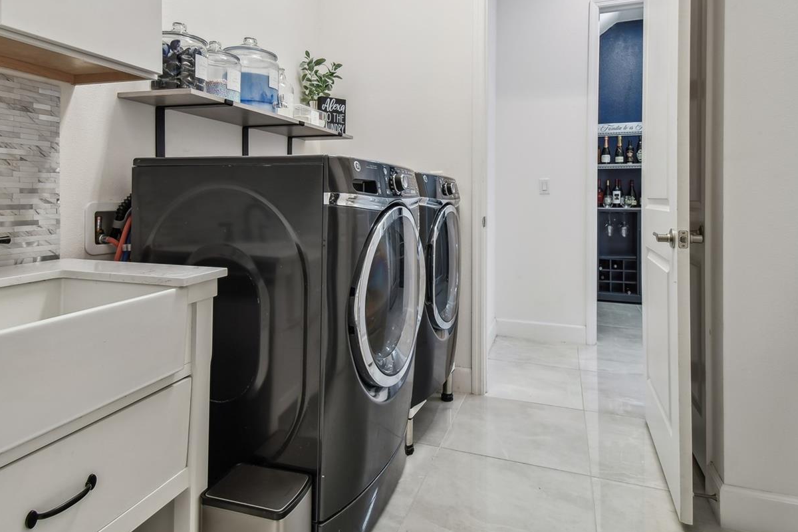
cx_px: 401
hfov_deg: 84.0
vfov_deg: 60.9
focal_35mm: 20
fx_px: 443
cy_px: 193
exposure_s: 1/2.5
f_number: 7.1
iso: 100
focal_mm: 10
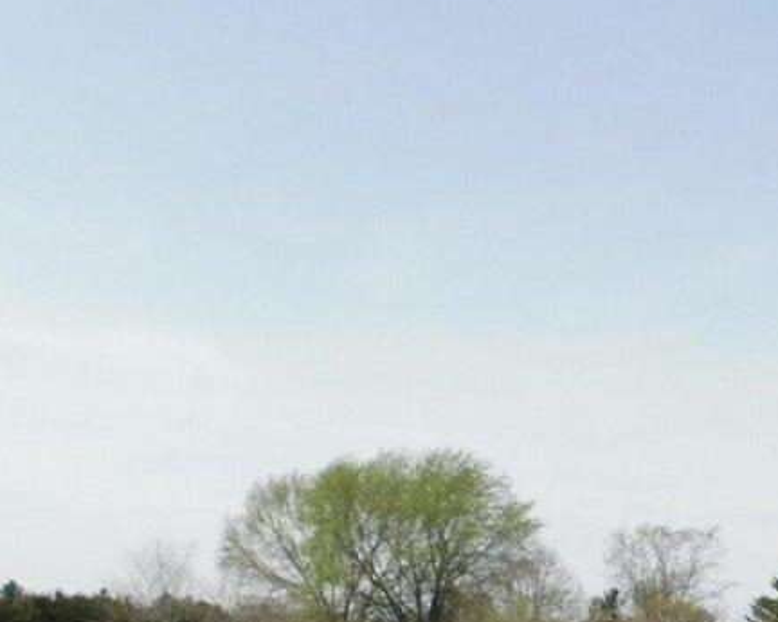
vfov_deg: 20.2
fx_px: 1634
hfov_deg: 23.2
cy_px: 750
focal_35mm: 71
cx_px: 1054
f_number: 6
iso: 125
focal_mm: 4
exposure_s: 1/500
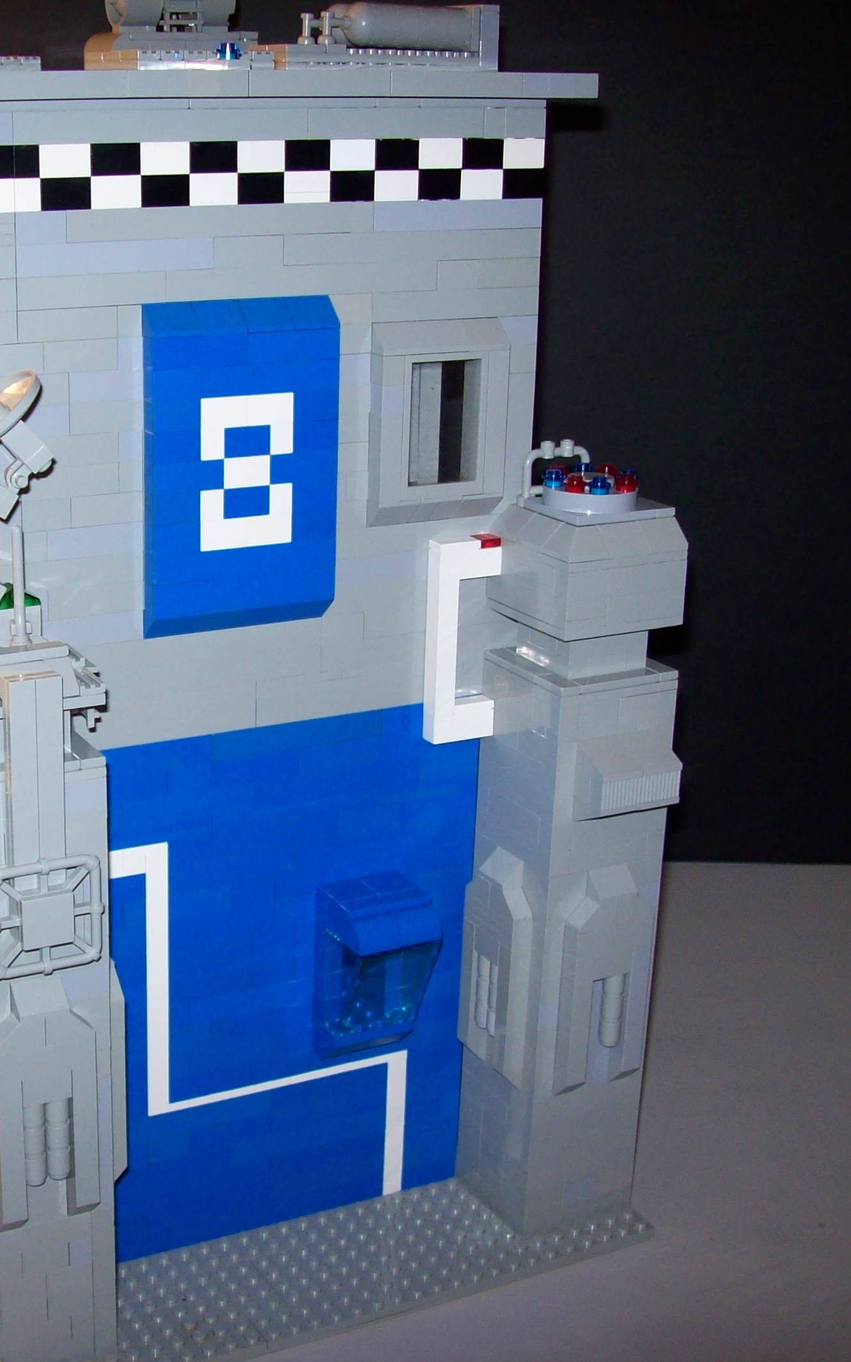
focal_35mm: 51
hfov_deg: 25.1
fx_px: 1893
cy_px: 681
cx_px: 240
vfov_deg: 39.6
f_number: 2.7
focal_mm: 6
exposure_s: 1/64
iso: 80
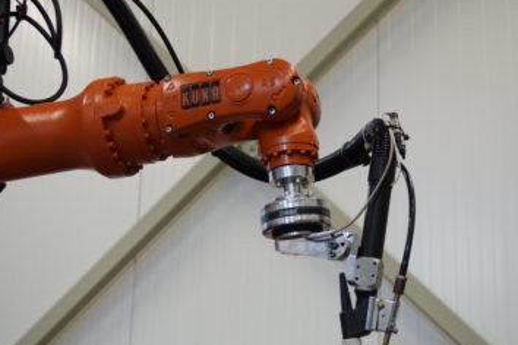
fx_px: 878
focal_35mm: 61
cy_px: 213
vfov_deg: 22.2
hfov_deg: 32.9
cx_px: 263
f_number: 4
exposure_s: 1/160
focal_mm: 30
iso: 1000
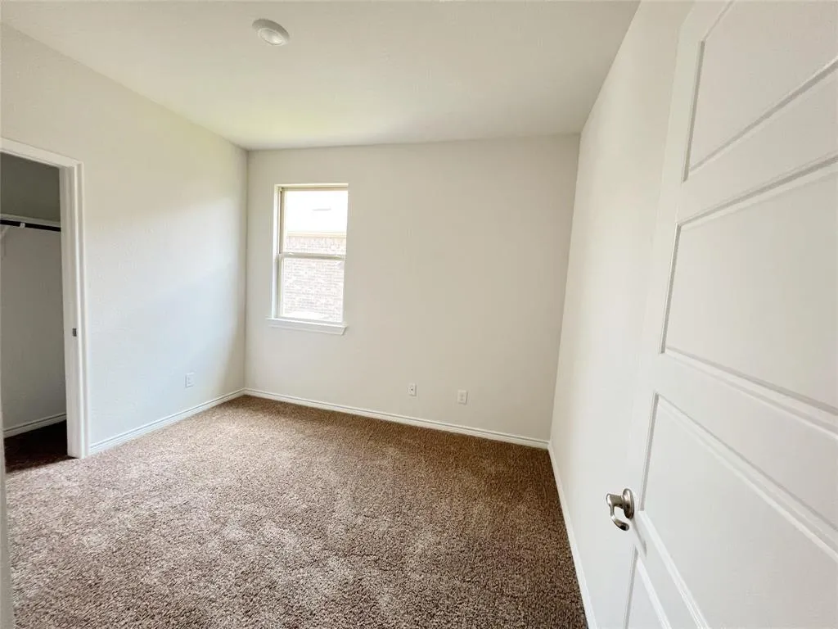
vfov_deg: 89.9
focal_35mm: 13
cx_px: 419
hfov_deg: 106.2
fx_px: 315
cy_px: 314
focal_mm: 1.57
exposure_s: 1/99
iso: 250
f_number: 1.8
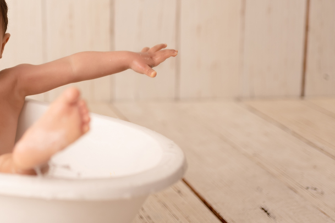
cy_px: 50
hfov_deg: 27.9
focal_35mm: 69
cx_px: 20
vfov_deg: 19.6
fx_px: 642
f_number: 1.8
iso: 100
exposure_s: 1/125
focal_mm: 35
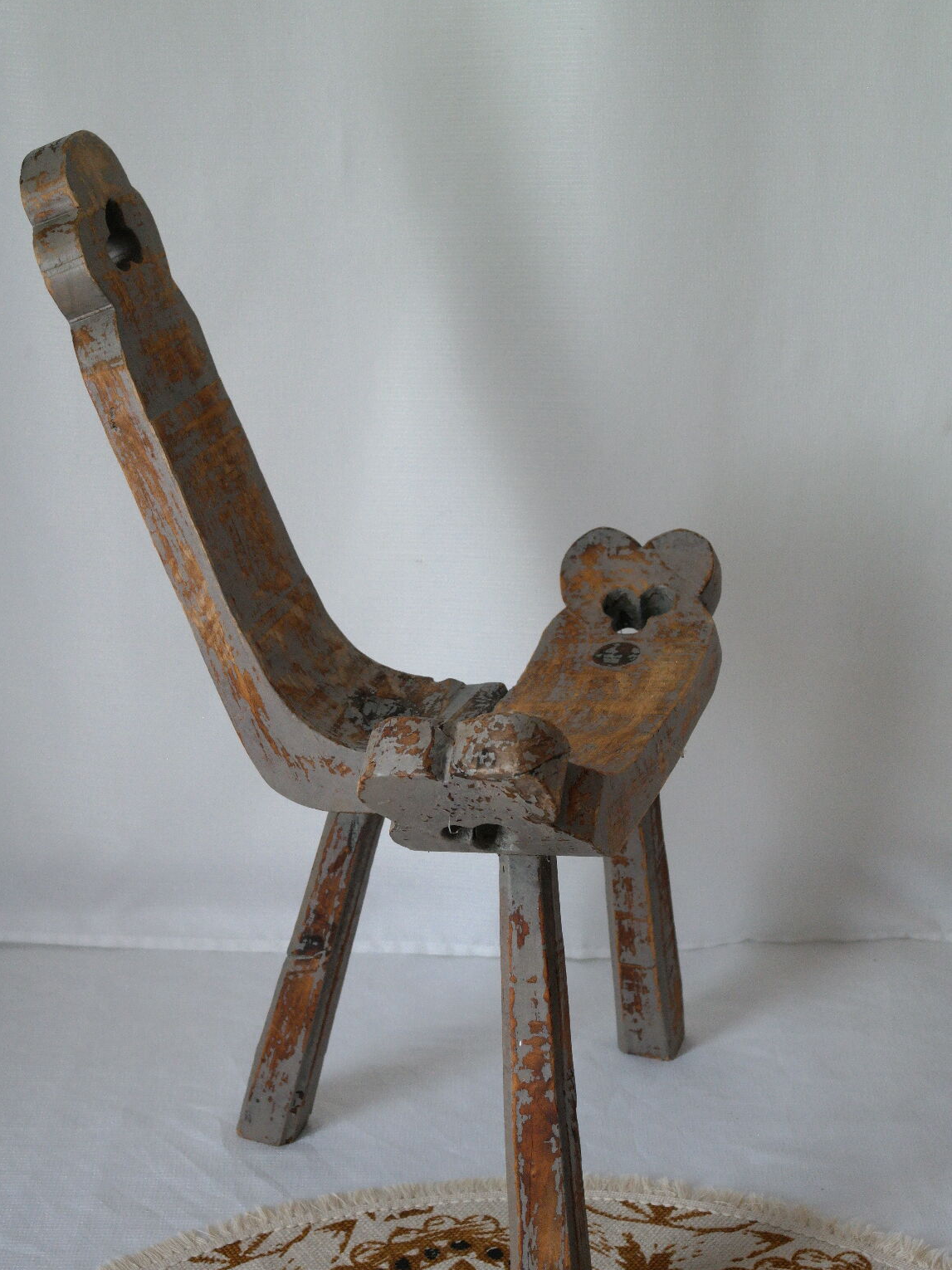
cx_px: 475
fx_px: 2311
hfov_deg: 23.3
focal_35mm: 63
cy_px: 693
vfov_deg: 30.7
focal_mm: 38
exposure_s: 1/60
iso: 800
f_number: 5
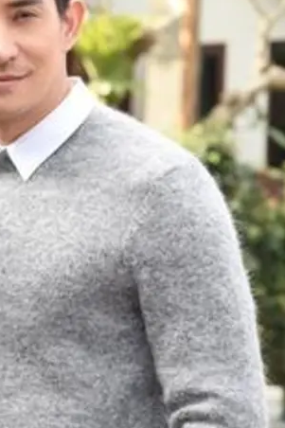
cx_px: -62
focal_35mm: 220
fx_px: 2614
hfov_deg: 6.2
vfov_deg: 9.3
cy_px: 367
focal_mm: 85
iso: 250
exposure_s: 1/200
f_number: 5
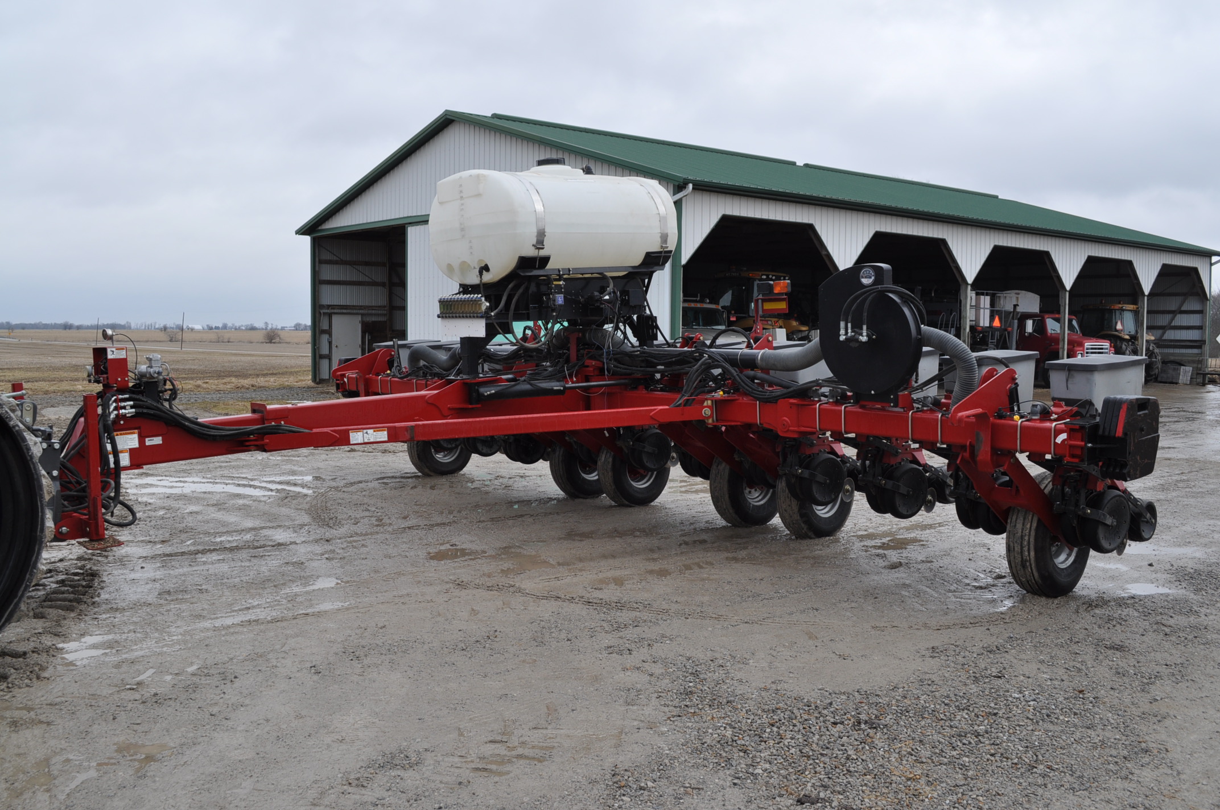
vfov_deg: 39.9
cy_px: 405
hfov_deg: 57.3
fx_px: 1117
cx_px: 610
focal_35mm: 33
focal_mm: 22
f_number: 8
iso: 200
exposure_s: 1/250
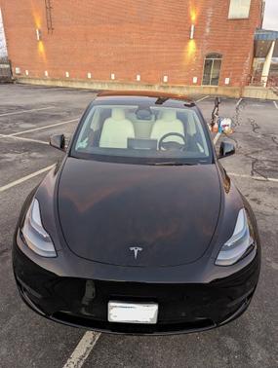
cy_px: 184
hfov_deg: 57.0
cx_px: 139
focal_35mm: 24
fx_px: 256
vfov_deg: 71.5
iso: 109
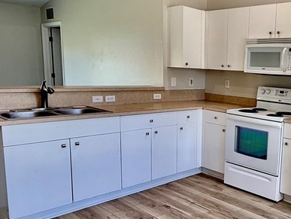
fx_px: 311
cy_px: 126
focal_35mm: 37
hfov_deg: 45.7
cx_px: 259
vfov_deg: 38.6
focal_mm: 2.22
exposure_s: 1/120
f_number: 2.2
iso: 80
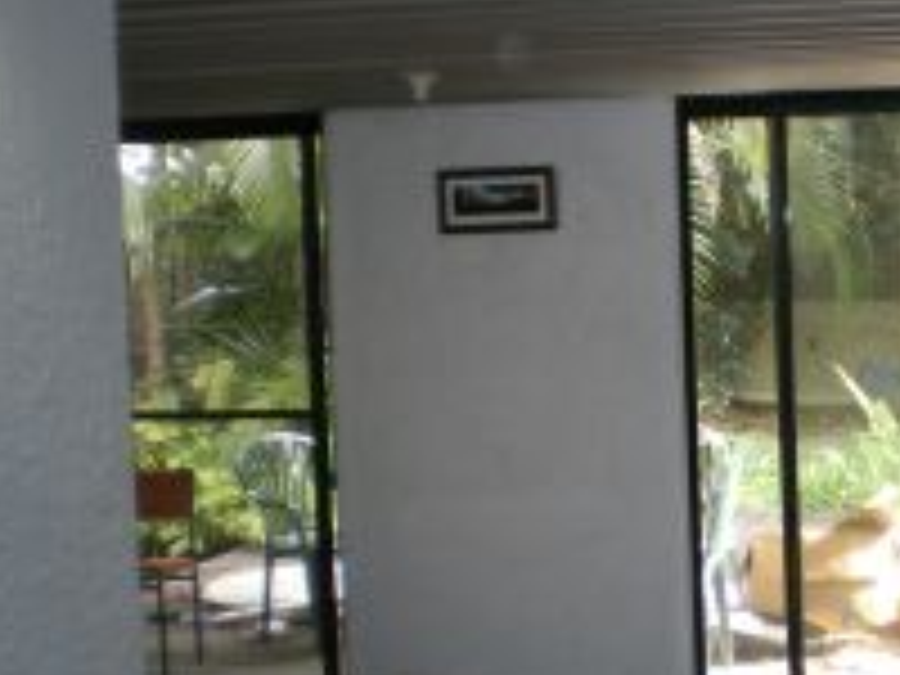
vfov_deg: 20.4
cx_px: 878
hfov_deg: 25.8
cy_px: 297
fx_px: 1872
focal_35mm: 72
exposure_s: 1/50
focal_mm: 6.3
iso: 200
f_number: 3.1
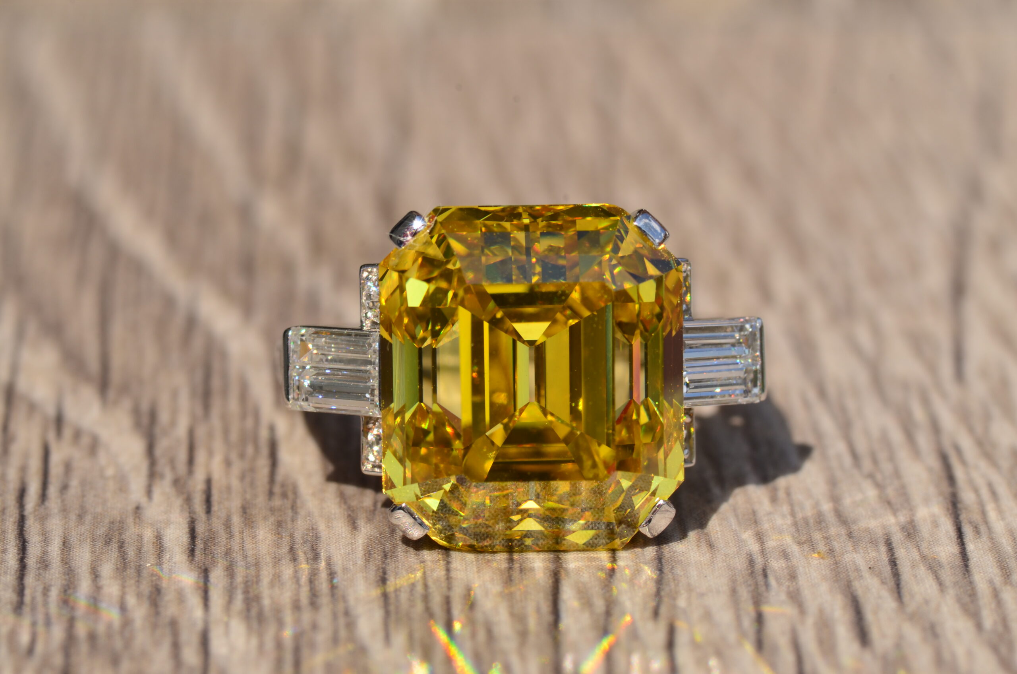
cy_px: 337
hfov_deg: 13.1
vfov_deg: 8.7
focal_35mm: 158
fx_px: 4440
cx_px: 508
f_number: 20
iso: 125
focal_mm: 105
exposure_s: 1/125
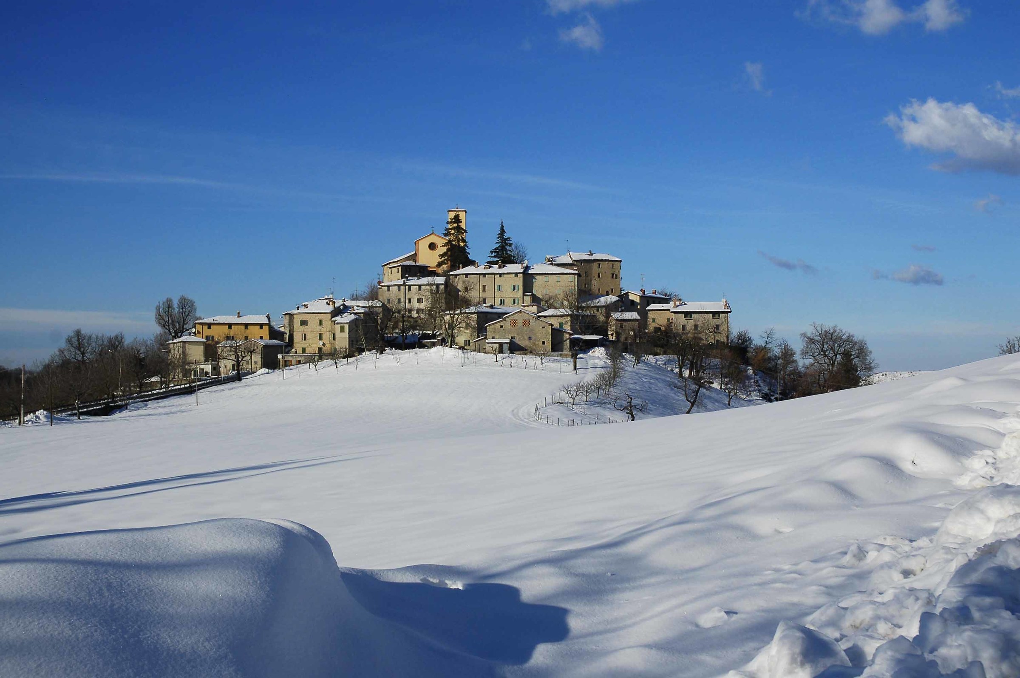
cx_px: 510
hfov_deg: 45.0
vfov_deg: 30.8
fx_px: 1231
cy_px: 339
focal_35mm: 44
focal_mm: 29
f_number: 7.1
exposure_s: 1/1600
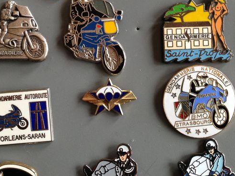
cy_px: 70
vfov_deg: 21.9
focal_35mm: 67
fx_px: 455
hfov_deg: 29.0
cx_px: 105
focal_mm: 4.12
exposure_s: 1/20
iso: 100
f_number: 2.4
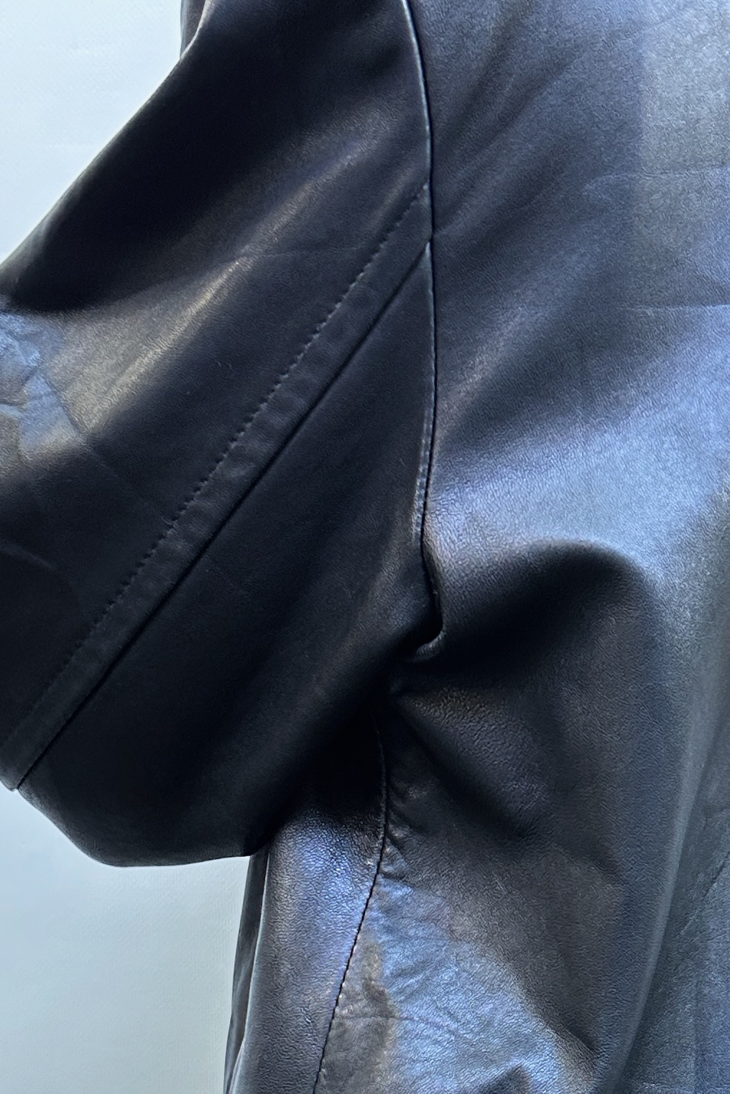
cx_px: 591
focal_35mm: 63
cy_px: 1105
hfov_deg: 21.3
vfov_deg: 29.7
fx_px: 1915
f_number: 1.78
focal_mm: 6.86
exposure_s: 1/72
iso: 250
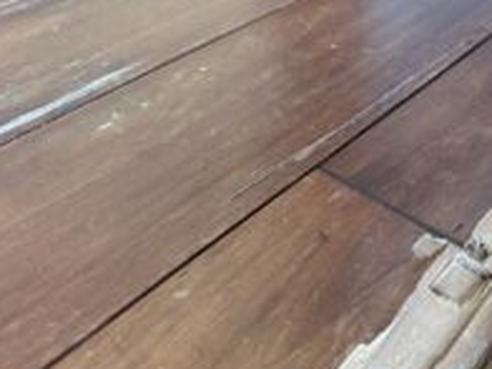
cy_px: 100
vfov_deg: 32.4
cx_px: 442
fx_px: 625
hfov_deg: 39.8
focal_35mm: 44
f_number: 1.78
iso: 250
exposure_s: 1/60
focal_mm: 6.86
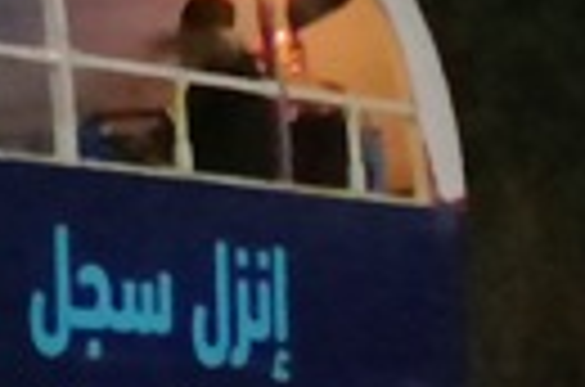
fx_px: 4912
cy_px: 666
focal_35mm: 303
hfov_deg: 6.5
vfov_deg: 4.5
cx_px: -742
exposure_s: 1/16.7
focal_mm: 3.81
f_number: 2.2
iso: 640
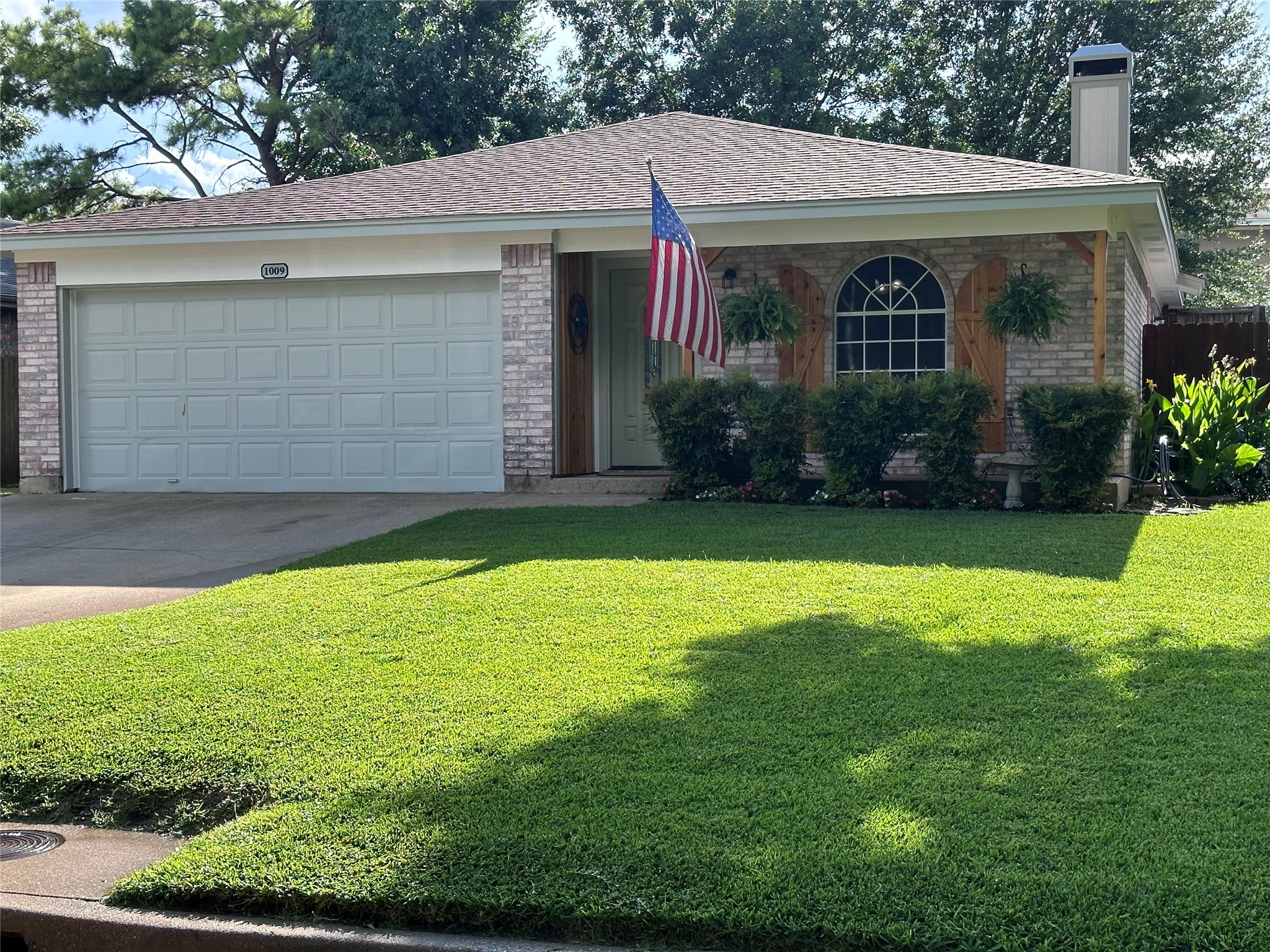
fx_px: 1761
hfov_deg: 39.7
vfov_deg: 30.3
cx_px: 635
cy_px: 476
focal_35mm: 48
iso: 64
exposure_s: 1/1357
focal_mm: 6.86
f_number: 1.78
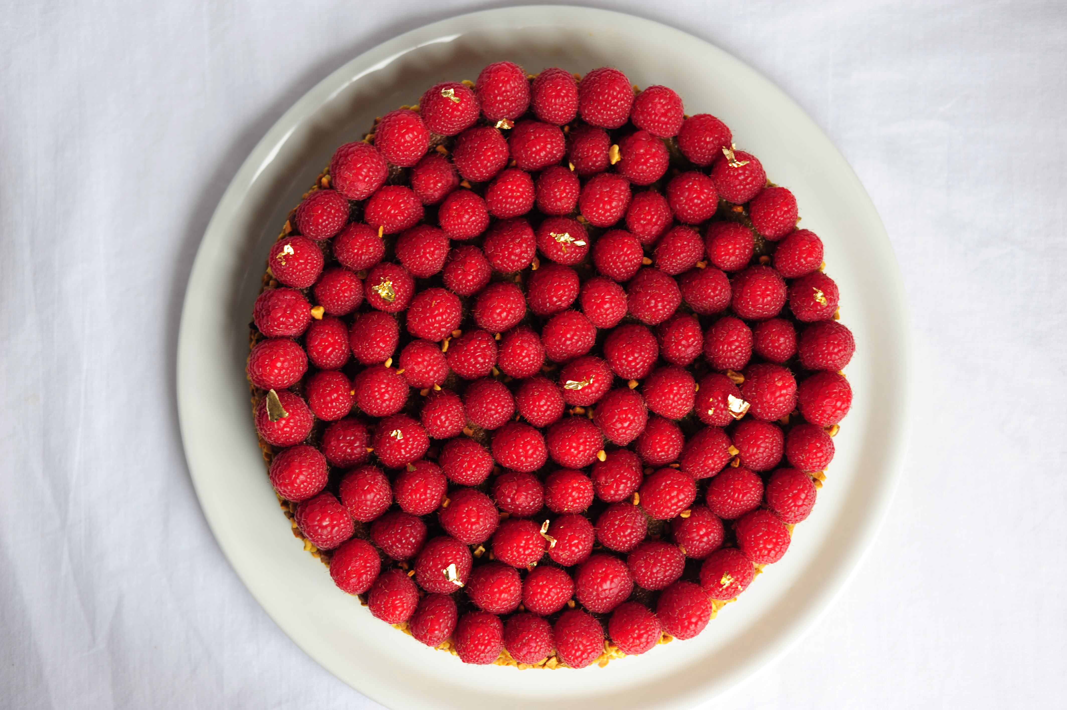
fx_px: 1481
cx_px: 534
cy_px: 355
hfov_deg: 39.6
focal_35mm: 50
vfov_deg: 27.0
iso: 200
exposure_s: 1/30
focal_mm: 50
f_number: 2.5
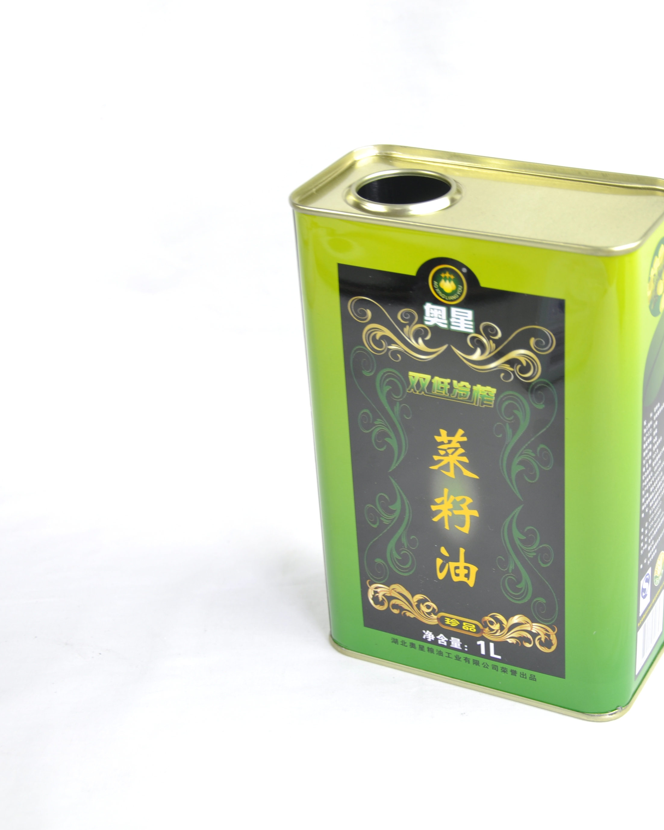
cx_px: 470
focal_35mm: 70
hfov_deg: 21.7
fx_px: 1719
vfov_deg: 27.1
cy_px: 424
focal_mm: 32
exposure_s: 1/25
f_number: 4.5
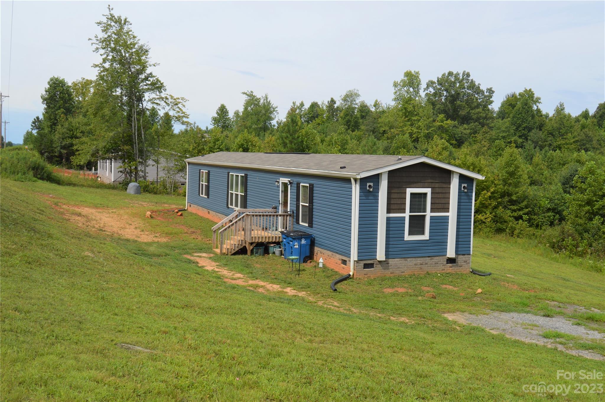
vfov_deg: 36.8
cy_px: 201
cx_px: 302
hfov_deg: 53.2
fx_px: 604
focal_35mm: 36
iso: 100
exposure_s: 1/250
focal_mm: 24
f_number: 8
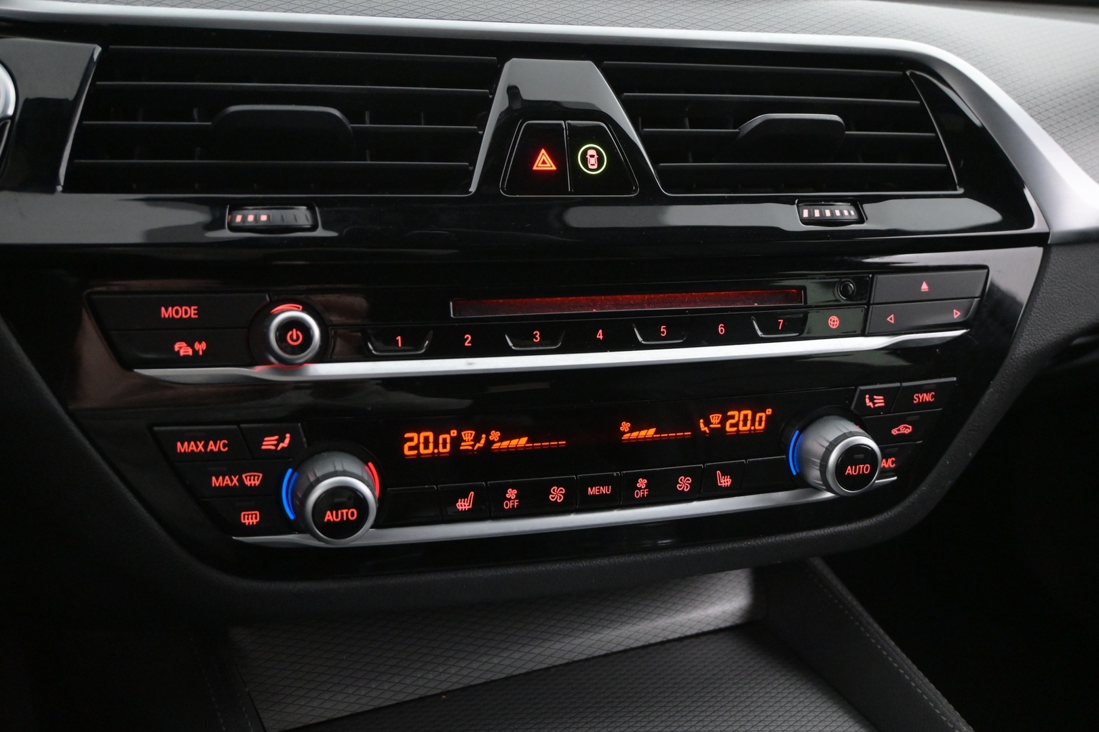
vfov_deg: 36.2
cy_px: 366
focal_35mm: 37
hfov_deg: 52.2
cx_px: 550
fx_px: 1122
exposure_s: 1/40
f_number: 4.2
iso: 4500
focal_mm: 24.5
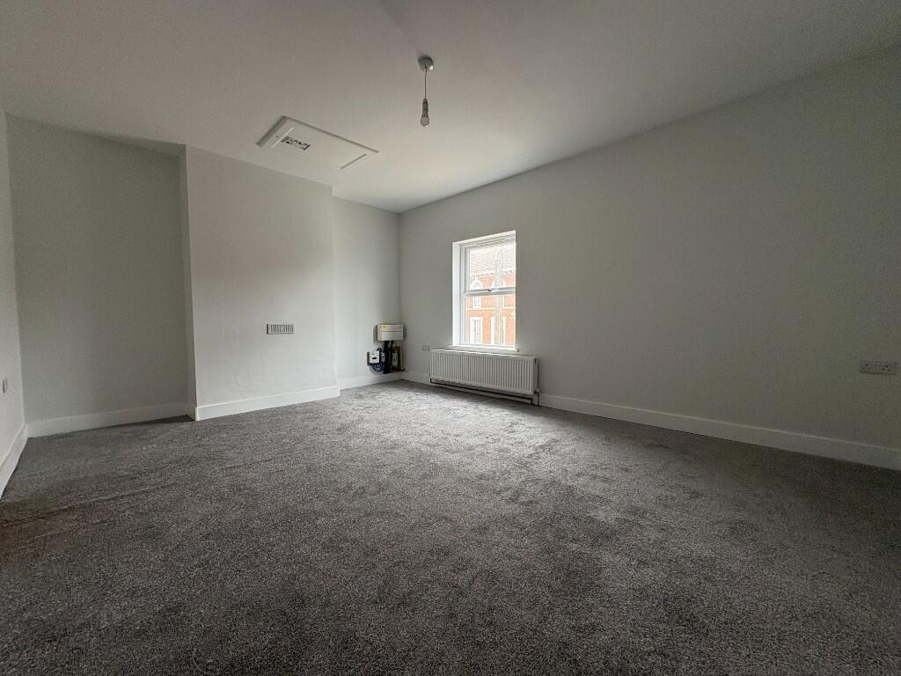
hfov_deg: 102.1
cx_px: 450
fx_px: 364
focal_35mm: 14
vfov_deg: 85.7
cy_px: 338
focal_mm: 2.22
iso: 125
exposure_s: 1/99
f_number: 2.2
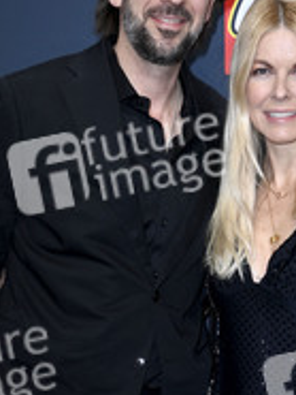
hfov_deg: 10.5
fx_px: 1606
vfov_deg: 14.0
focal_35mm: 141
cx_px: 179
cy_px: 271
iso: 320
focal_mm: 68
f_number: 5.6
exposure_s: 1/250
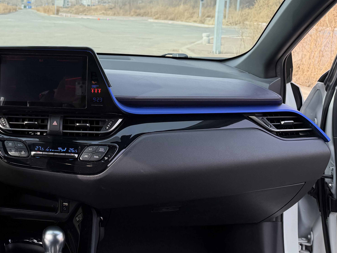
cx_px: 53
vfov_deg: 31.1
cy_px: 70
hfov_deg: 39.1
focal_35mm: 46
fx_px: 448
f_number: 1.78
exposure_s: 1/1075
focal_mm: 6.76
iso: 100
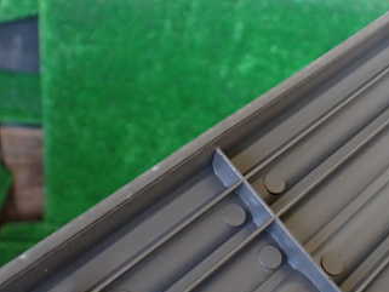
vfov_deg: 26.1
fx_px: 630
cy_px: 147
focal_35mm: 56
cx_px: 246
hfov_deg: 34.1
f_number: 2.3
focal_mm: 5.4
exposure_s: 1/125
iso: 400
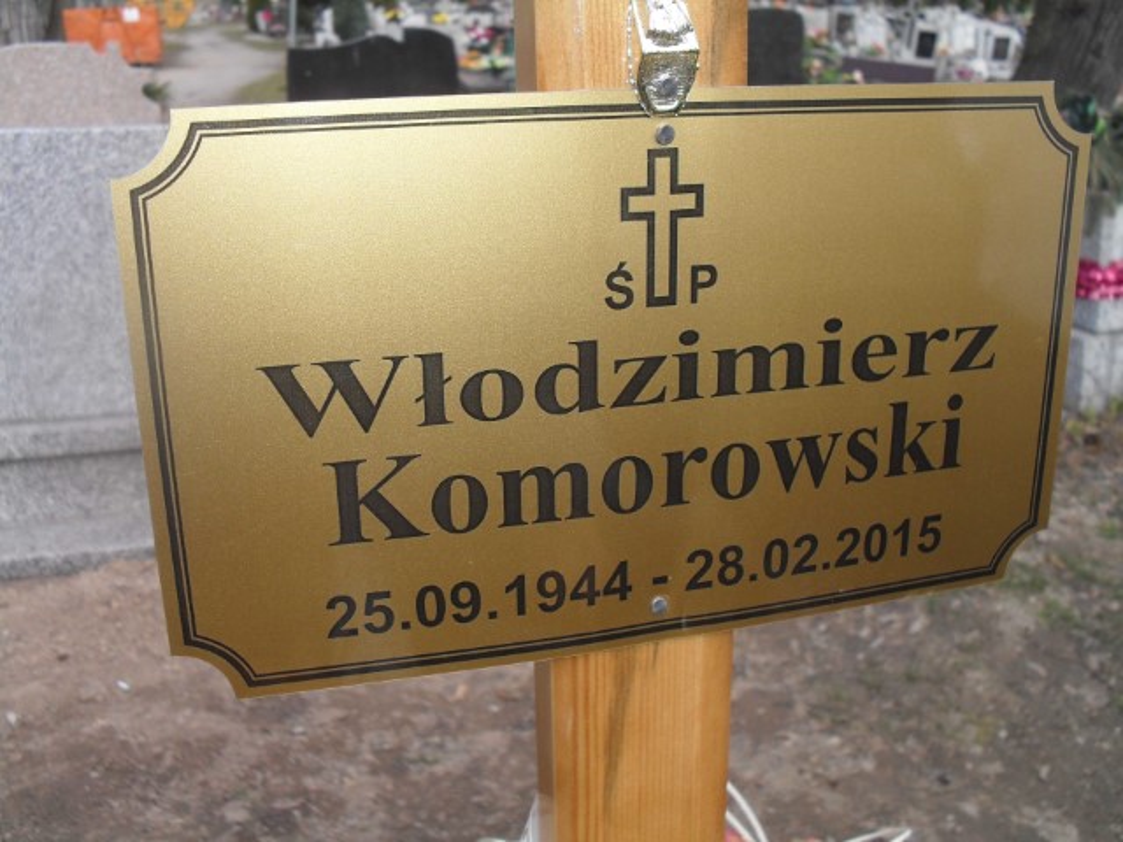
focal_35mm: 35
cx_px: 562
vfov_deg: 40.7
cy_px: 421
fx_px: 1135
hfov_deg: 52.6
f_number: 3.2
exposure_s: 1/500
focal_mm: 6.3
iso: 100
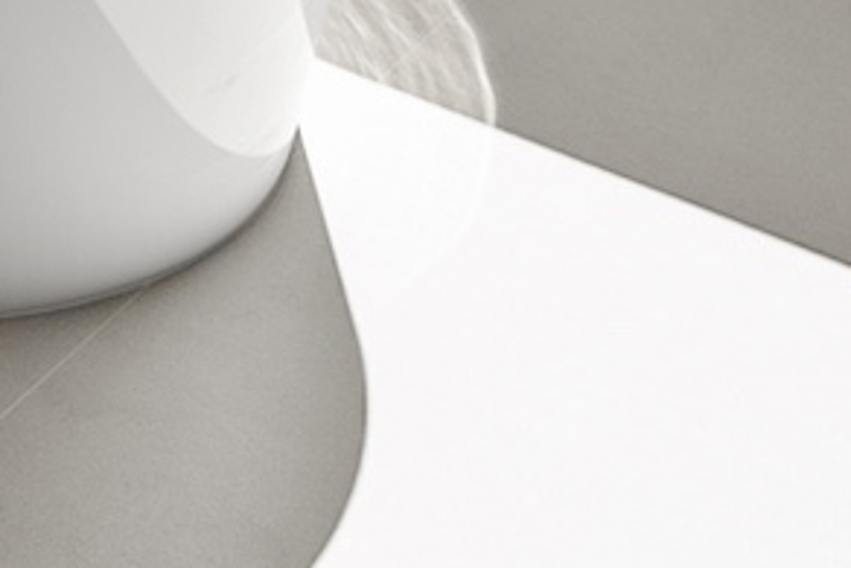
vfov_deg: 8.5
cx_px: -312
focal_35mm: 116
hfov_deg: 16.5
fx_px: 2743
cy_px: -1442
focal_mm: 16
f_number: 9
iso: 100
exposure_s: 1/6
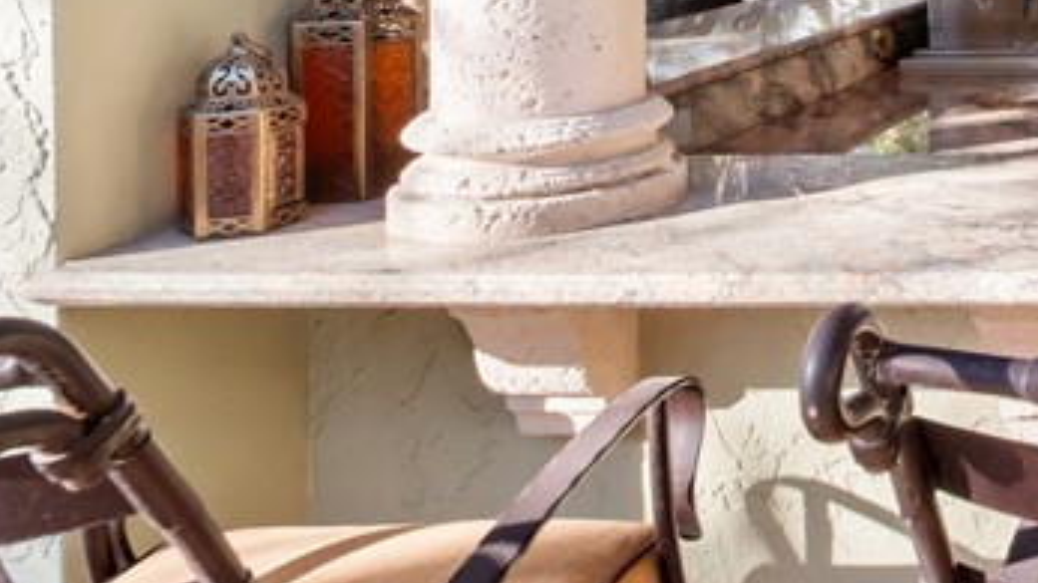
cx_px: 1430
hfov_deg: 31.5
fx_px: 1238
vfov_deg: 23.9
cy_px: -135
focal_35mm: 45
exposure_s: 1/6
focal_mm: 7
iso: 200
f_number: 7.1
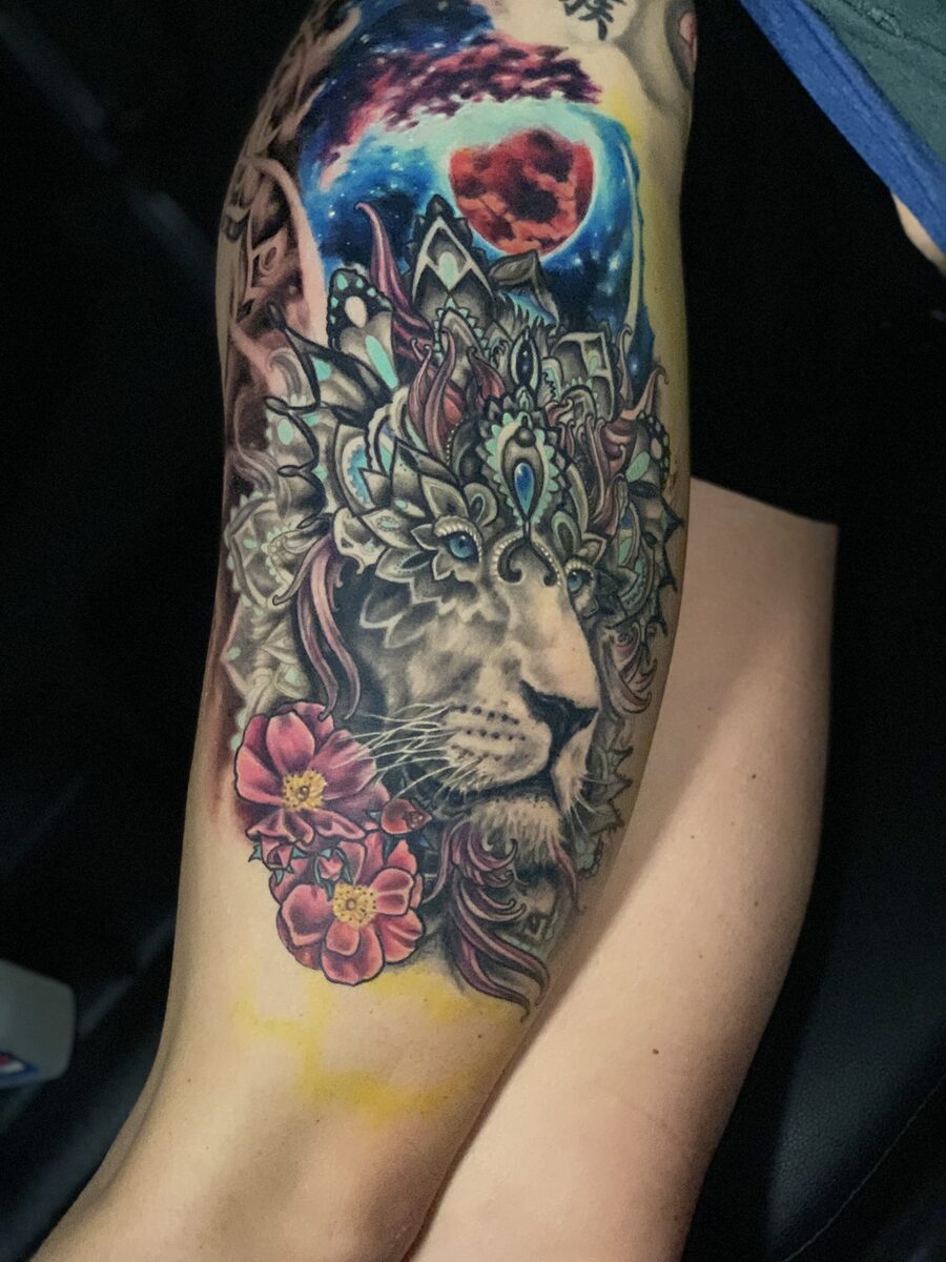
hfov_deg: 28.0
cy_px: 631
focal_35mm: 52
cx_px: 473
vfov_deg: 36.8
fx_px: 1895
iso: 640
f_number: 2.4
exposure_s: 1/29
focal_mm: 6
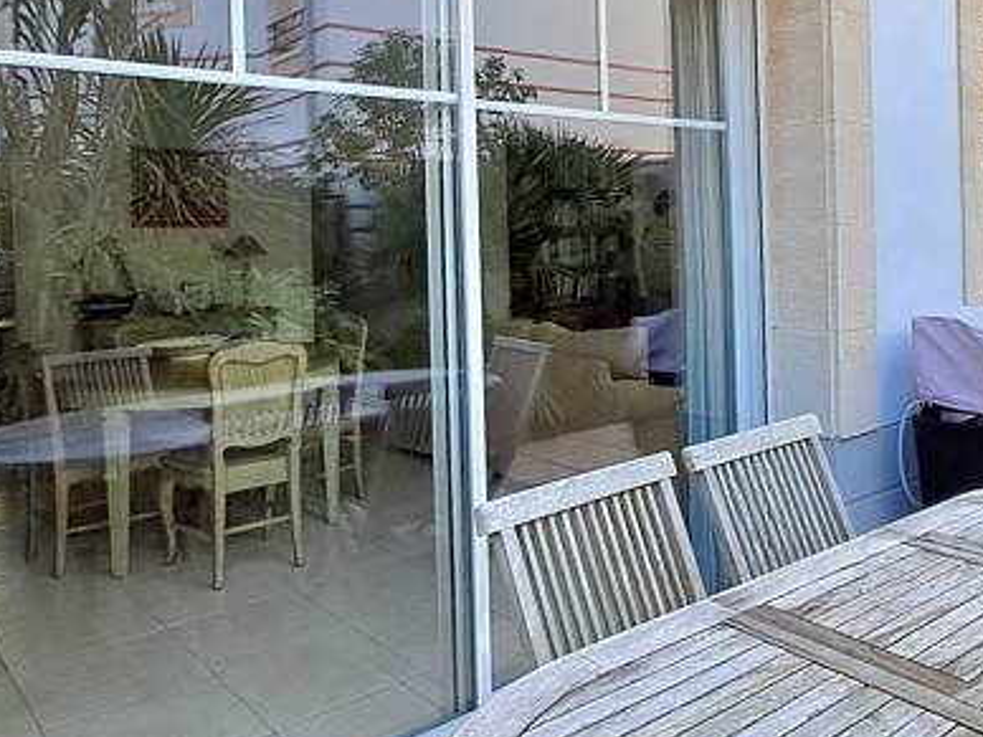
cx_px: 593
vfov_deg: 42.3
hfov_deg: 54.9
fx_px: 937
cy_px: 238
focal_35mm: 33
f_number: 2.2
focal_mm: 1.64
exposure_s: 1/312
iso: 40
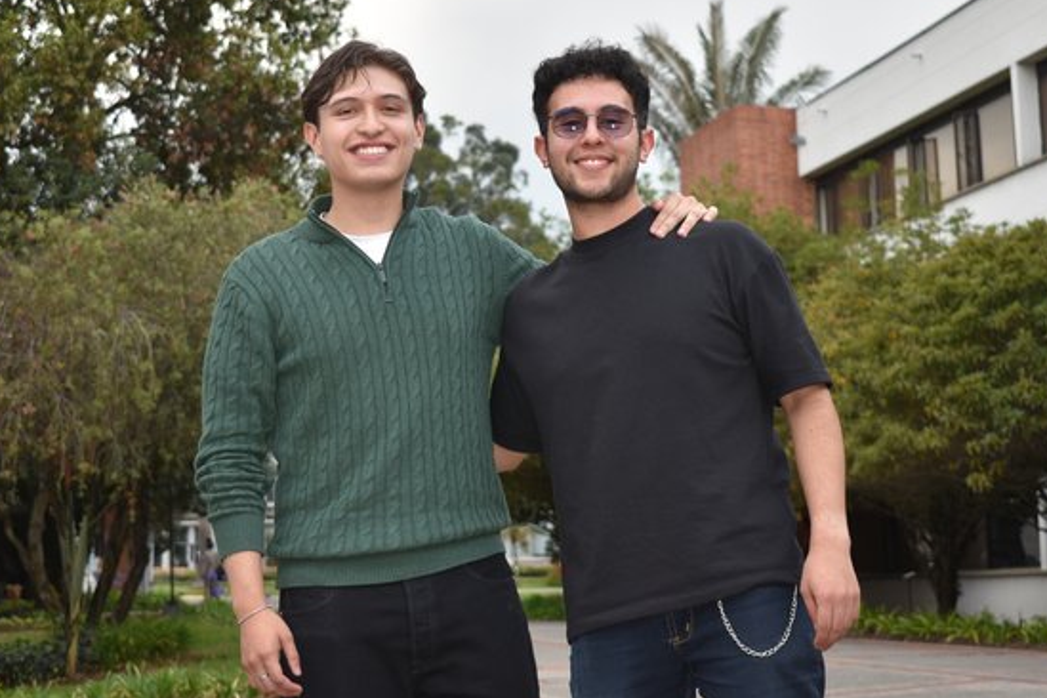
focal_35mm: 73
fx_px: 2114
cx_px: 454
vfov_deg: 18.7
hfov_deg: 27.8
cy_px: 240
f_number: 4.5
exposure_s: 1/250
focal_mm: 35
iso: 100
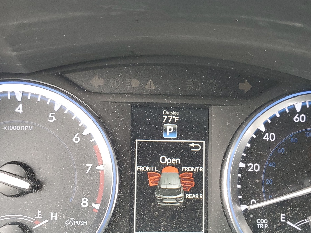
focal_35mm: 45
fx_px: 404
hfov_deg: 42.1
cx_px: 165
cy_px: 144
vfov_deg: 32.1
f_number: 1.5
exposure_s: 1/60.2
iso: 100
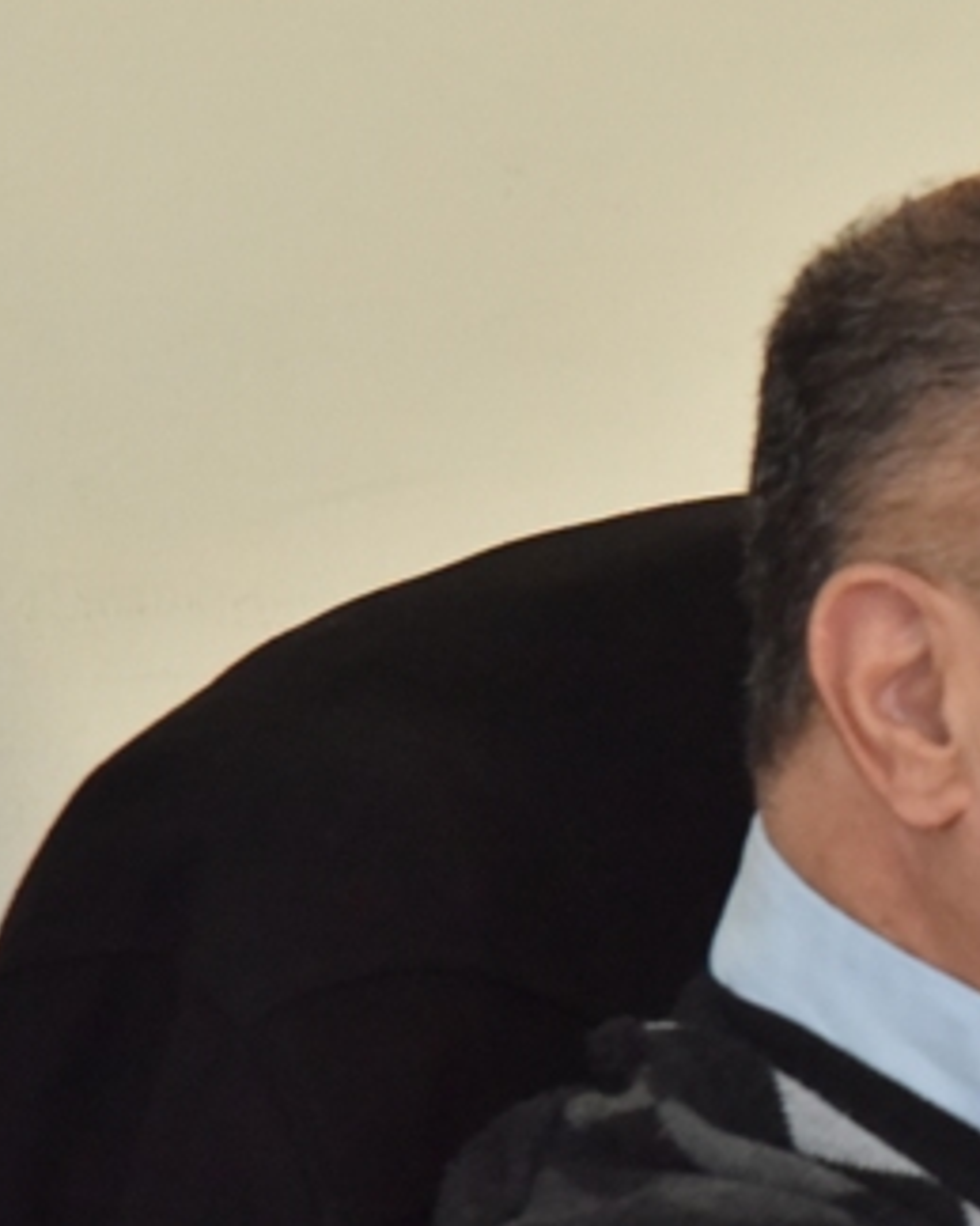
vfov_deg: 5.8
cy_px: 812
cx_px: 1544
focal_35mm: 332
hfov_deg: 4.6
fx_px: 12042
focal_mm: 112
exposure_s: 1/250
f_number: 7.1
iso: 2500
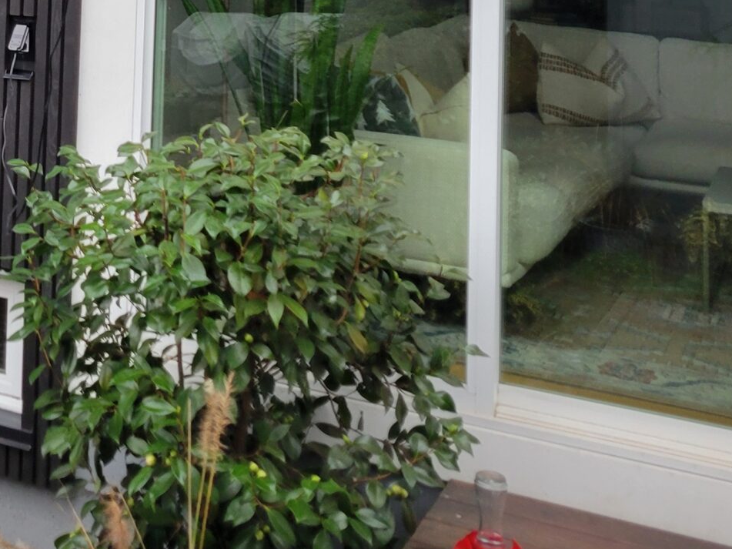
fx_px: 1480
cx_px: -125
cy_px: -173
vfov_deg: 19.3
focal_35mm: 70
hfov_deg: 25.2
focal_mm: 5.4
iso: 125
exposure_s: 1/120
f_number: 1.8
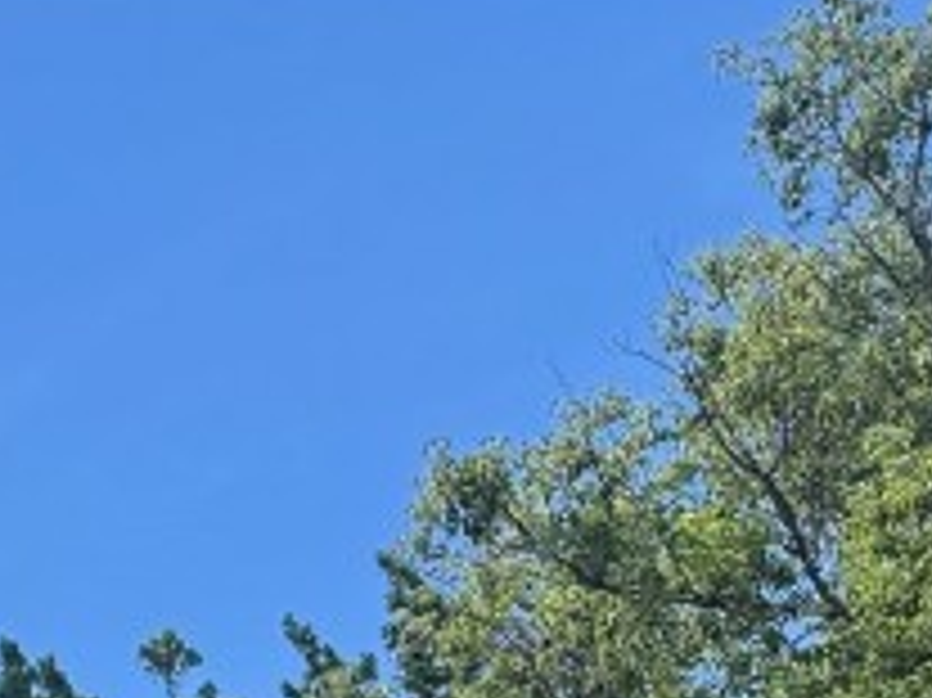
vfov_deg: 10.6
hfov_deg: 12.9
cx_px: -1279
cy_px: 1693
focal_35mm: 119
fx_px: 3202
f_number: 1.78
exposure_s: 1/1285
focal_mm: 6.76
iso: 80
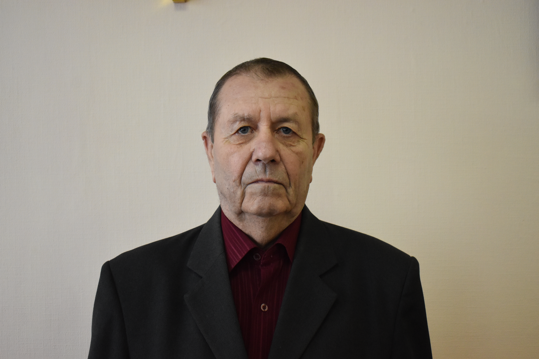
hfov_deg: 35.1
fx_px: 853
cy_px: 180
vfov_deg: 23.8
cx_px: 270
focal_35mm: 57
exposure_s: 1/320
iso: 3200
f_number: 4.8
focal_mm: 38
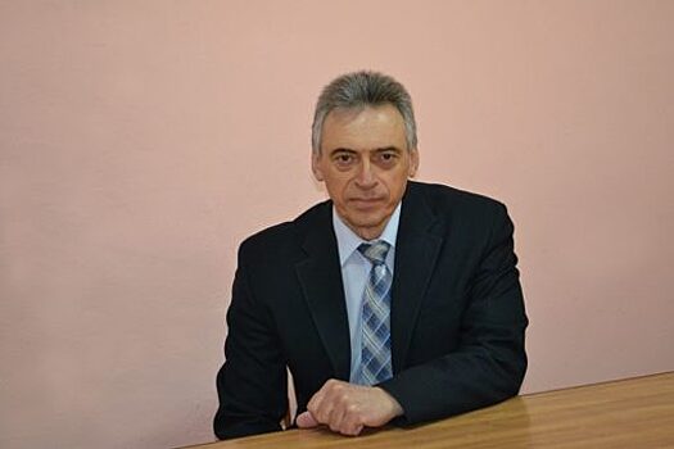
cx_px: 337
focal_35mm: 72
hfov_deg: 28.1
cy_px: 224
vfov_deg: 18.9
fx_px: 1348
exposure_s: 1/60
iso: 2000
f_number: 5.3
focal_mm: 48
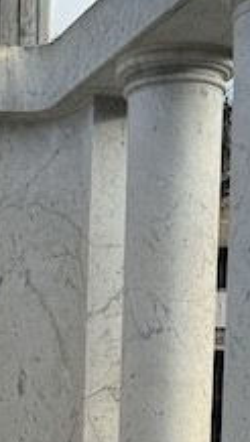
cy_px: 672
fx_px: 1505
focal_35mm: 128
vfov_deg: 15.4
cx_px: -87
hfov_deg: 9.3
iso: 80
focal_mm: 6.76
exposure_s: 1/1524
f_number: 1.78
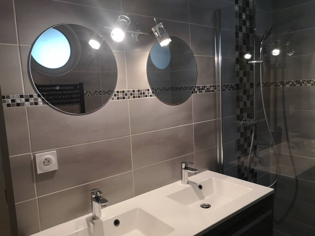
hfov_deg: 65.3
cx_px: 158
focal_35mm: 27
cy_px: 118
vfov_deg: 51.3
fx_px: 246
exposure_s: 1/50
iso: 160
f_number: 1.8
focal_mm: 3.95
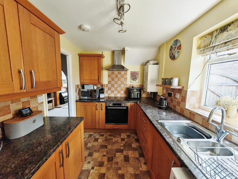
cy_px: 90
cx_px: 119
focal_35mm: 13
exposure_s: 1/50
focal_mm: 1.82
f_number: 2
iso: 80
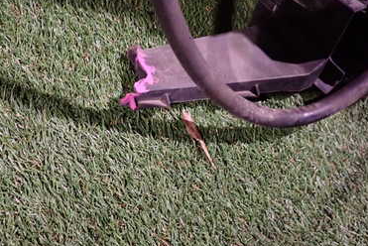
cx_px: 154
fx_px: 430
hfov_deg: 46.2
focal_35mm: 42
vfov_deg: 31.7
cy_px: 83
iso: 640
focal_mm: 4.5
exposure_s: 1/30
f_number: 2
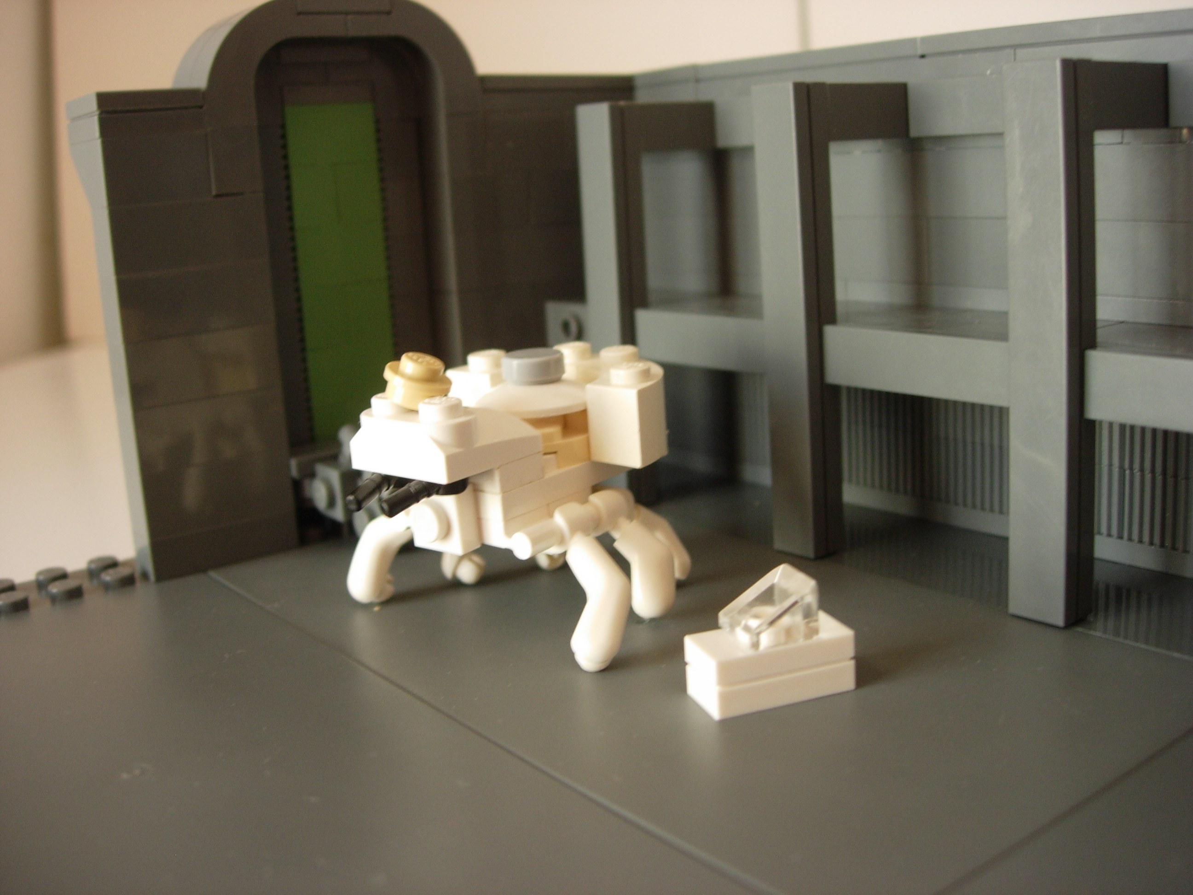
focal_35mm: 38
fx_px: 1310
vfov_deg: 37.7
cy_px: 448
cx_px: 596
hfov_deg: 49.0
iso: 64
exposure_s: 1/20.1
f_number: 2.8
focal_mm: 7.8
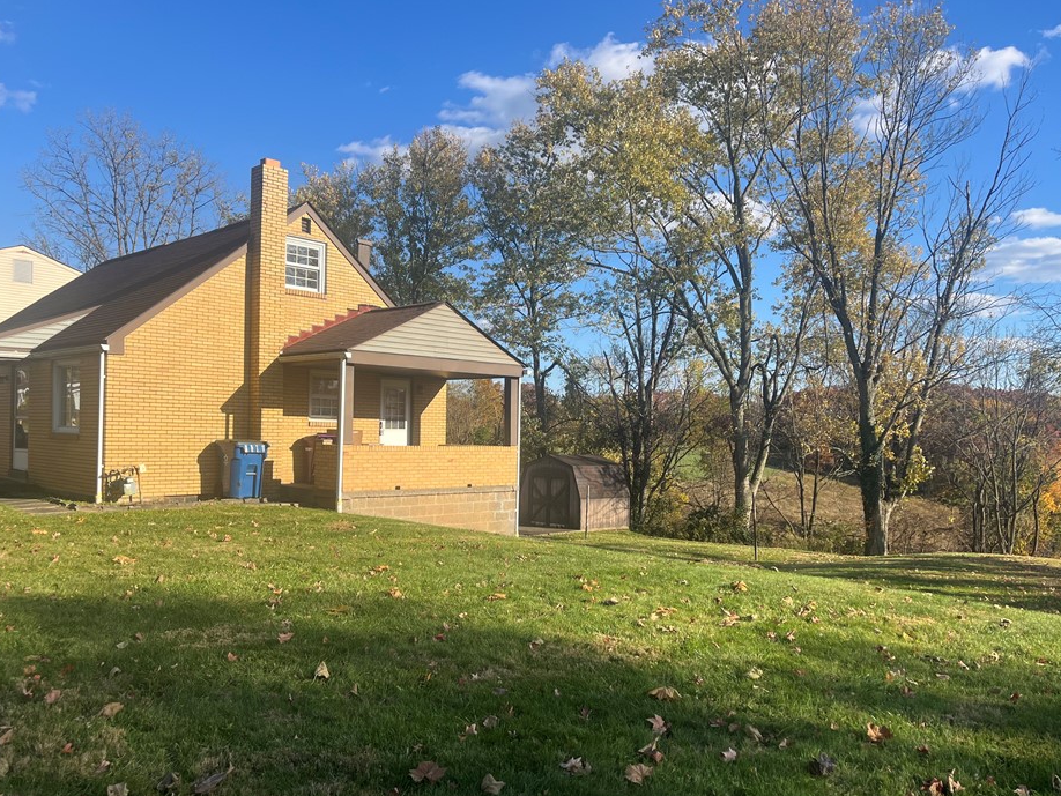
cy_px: 421
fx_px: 889
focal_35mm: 29
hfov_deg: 61.6
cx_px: 487
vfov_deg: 48.2
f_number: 1.6
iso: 50
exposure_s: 1/2268
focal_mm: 5.1
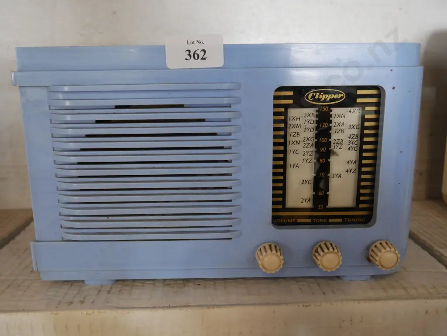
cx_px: 224
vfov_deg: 44.2
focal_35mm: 32
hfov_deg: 56.8
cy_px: 168
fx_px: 413
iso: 1600
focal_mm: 16
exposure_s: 1/60
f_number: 4.5
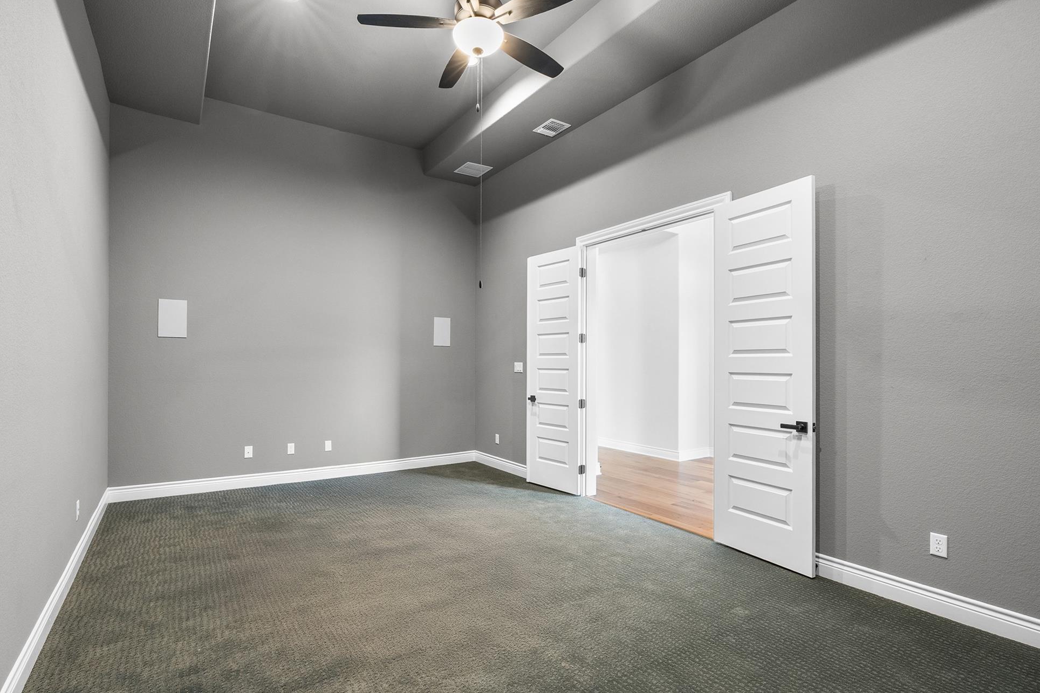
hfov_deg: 93.2
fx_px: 491
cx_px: 496
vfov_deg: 70.4
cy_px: 363
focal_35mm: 17
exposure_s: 2.5
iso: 640
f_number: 10
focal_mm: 16
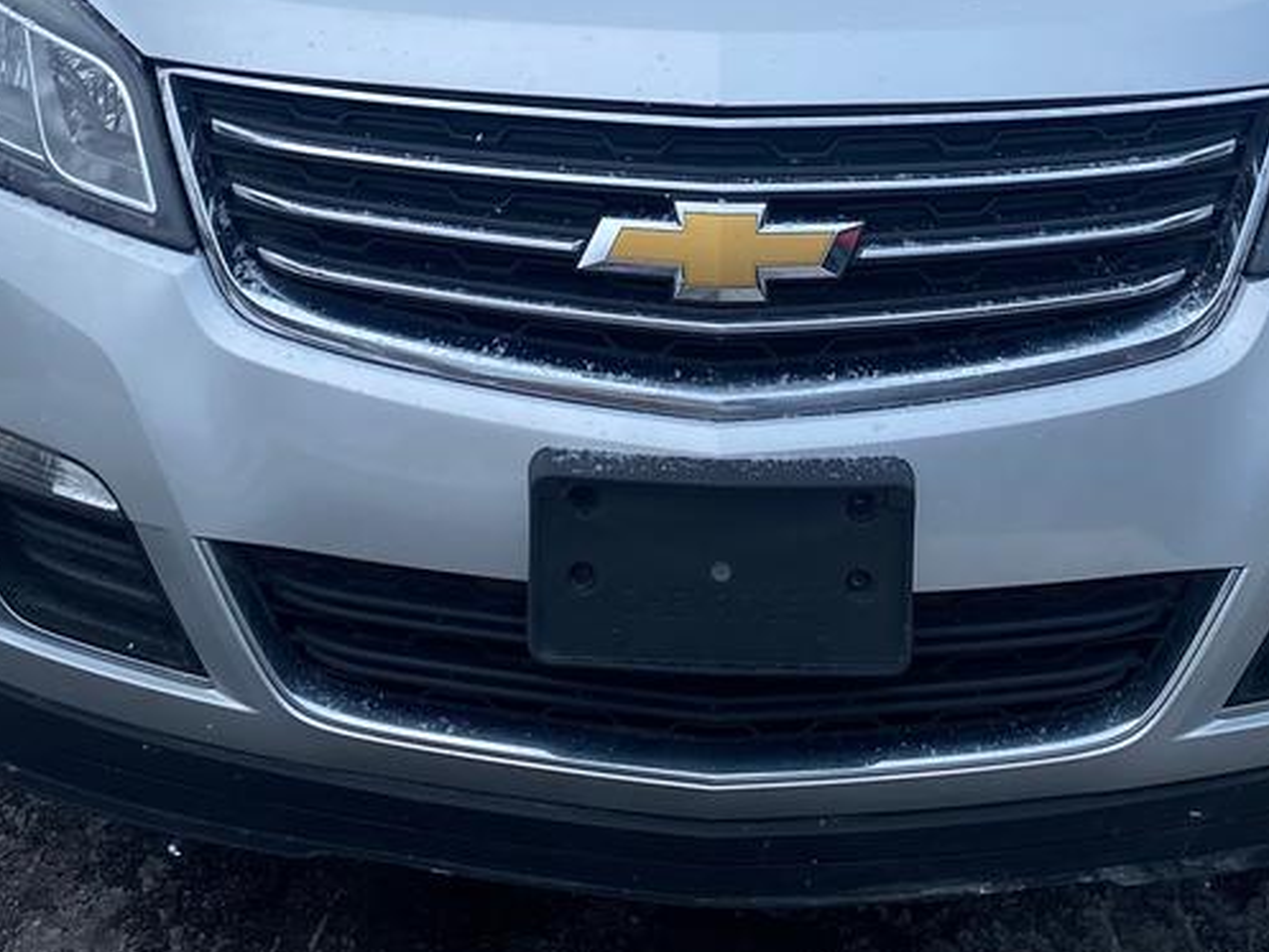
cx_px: 552
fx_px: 2457
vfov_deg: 20.8
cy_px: -112
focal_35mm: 67
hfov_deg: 28.9
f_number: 1.8
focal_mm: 4.25
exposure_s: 1/728
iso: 32
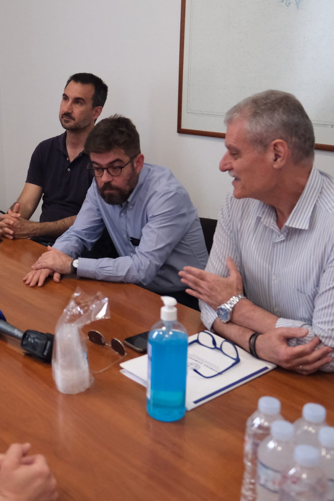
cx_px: 36
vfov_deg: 60.3
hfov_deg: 39.4
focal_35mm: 31
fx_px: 431
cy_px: 247
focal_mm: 13
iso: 2500
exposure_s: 1/1000
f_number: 1.4
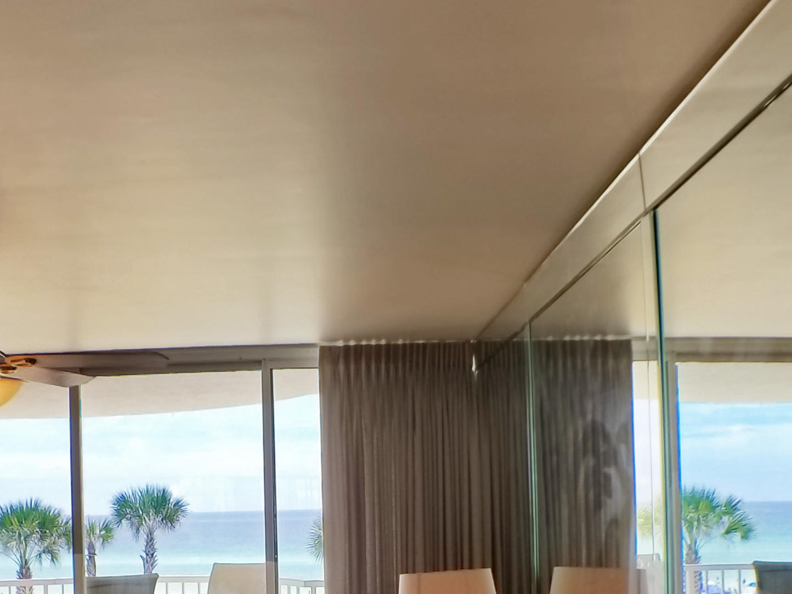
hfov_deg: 35.2
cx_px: 270
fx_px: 1235
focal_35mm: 54
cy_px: 579
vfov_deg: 25.8
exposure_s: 1/732
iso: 50
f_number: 1.7
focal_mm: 4.25
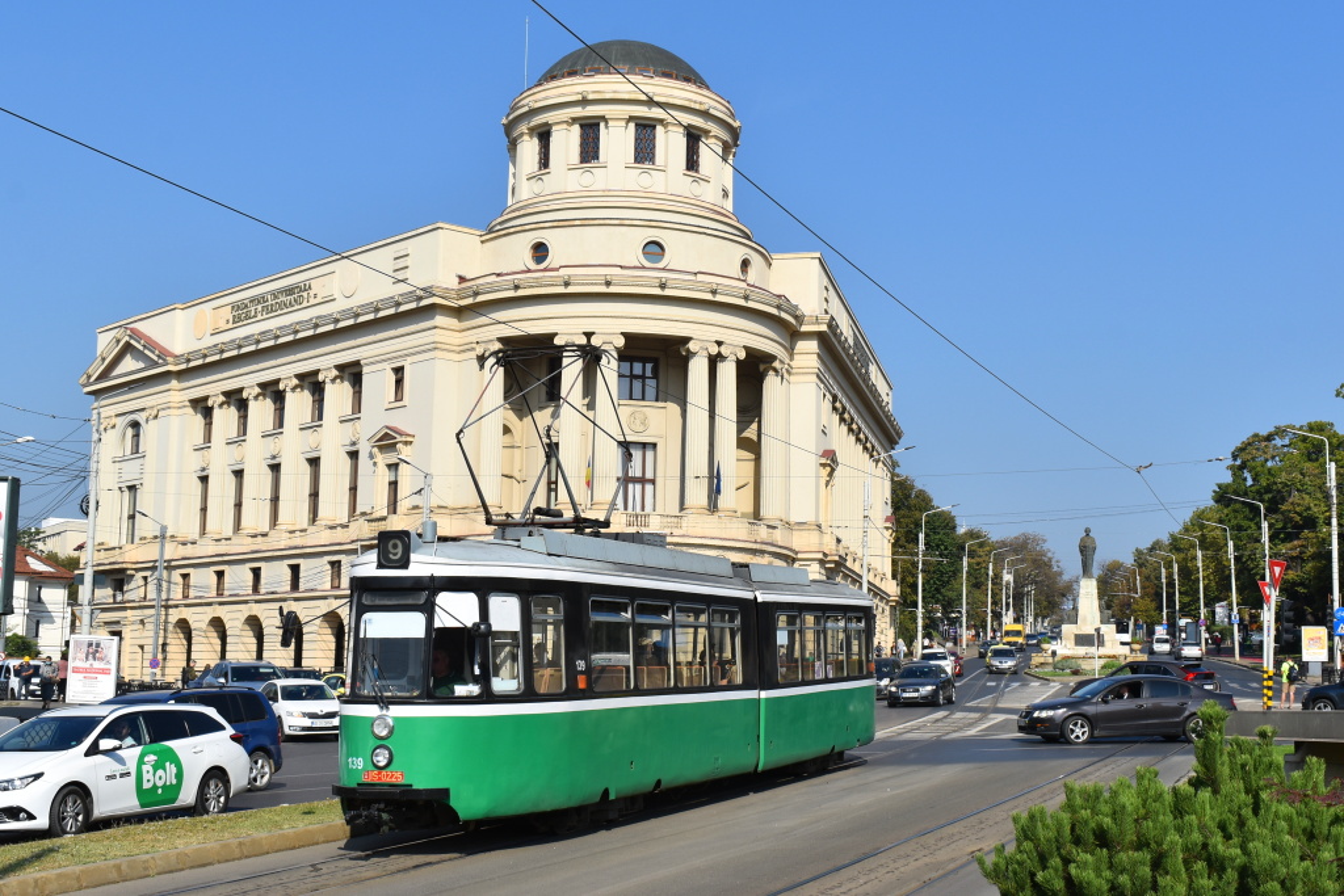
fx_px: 1680
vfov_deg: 29.9
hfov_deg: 43.6
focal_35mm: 45
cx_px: 672
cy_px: 448
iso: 200
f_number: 11
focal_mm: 30
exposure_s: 1/500
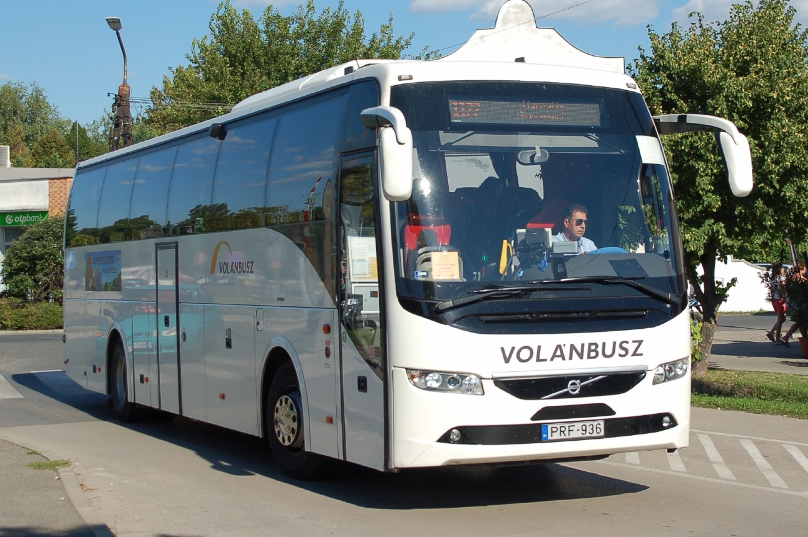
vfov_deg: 26.4
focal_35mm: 51
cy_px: 268
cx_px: 404
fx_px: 1143
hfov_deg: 38.9
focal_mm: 34
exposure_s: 1/1250
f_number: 5
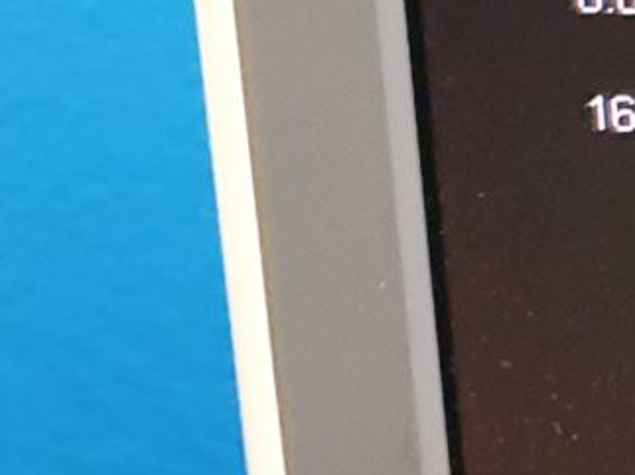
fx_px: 3794
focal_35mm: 207
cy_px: -219
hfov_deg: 8.3
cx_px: 1838
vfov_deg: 7.1
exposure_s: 1/50
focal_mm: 4.3
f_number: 1.5
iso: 320
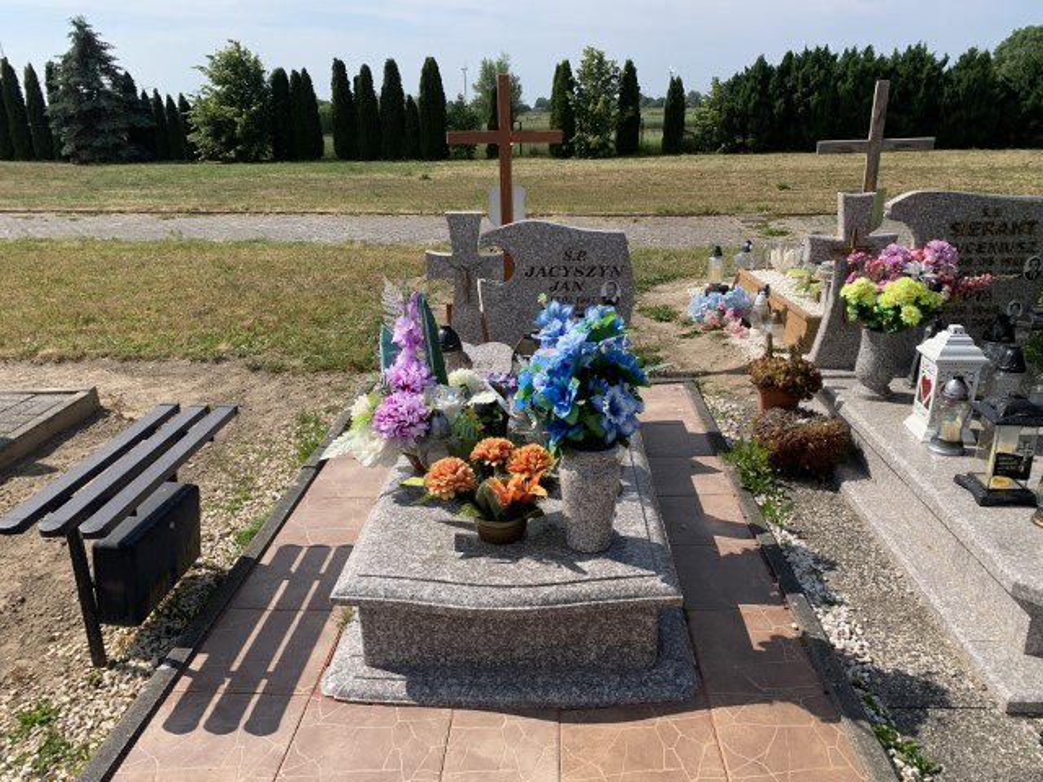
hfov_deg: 67.3
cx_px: 522
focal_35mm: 26
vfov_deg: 53.1
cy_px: 391
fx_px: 783
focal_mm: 4.25
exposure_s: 1/2545
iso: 25
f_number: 1.8
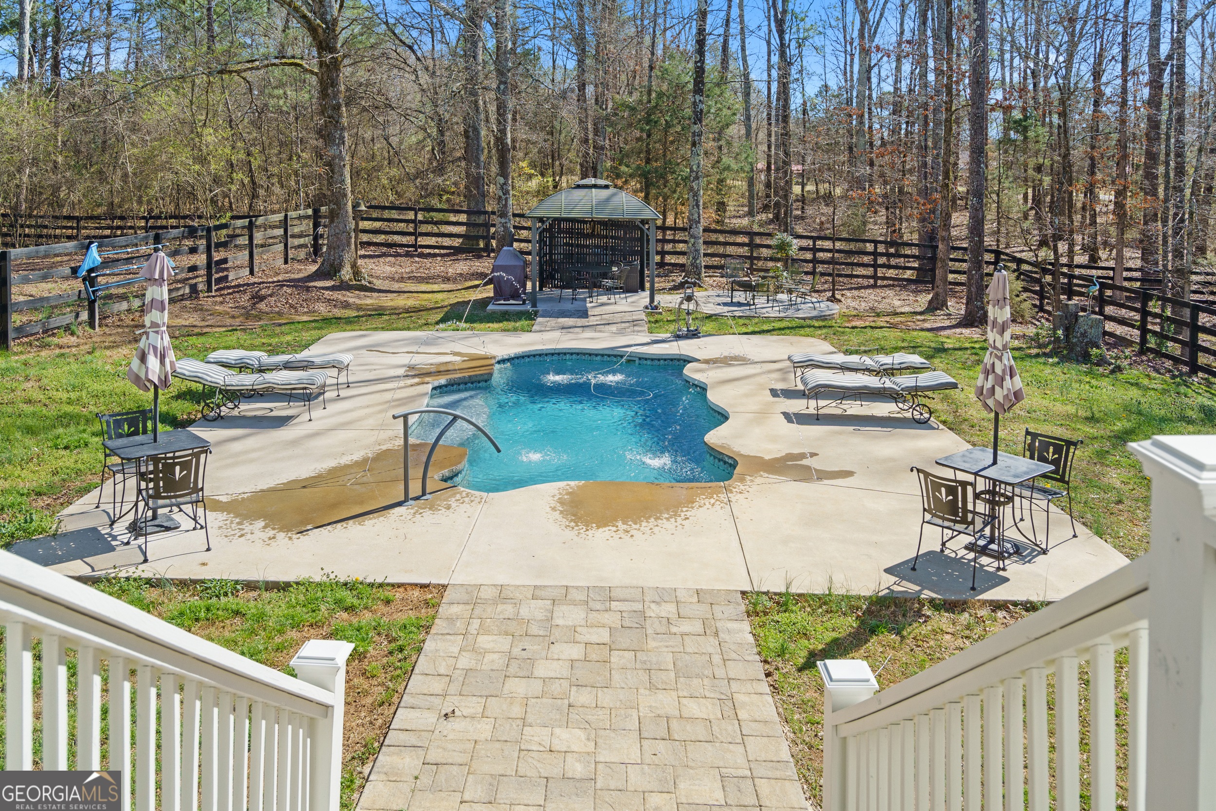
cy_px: 406
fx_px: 946
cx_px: 608
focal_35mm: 28
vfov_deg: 46.4
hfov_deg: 65.5
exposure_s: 1/1000
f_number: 6.3
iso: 1250
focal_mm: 28
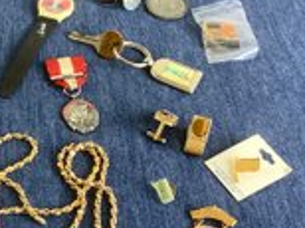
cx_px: 41
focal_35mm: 69
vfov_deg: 21.3
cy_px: 110
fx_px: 607
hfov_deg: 27.4
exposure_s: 1/60
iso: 100
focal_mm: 3.3
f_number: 2.4
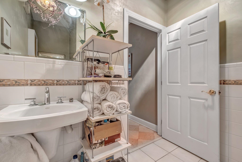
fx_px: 101
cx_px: 121
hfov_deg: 100.4
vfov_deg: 77.3
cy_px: 81
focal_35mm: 15
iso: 250
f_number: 8
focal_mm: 10
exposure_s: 1/5
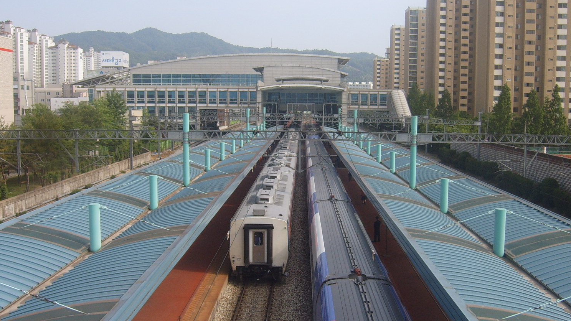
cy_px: 171
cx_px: 292
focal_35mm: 41
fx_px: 621
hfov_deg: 49.4
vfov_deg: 29.0
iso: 50
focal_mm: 5.8
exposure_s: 1/250
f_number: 5.8
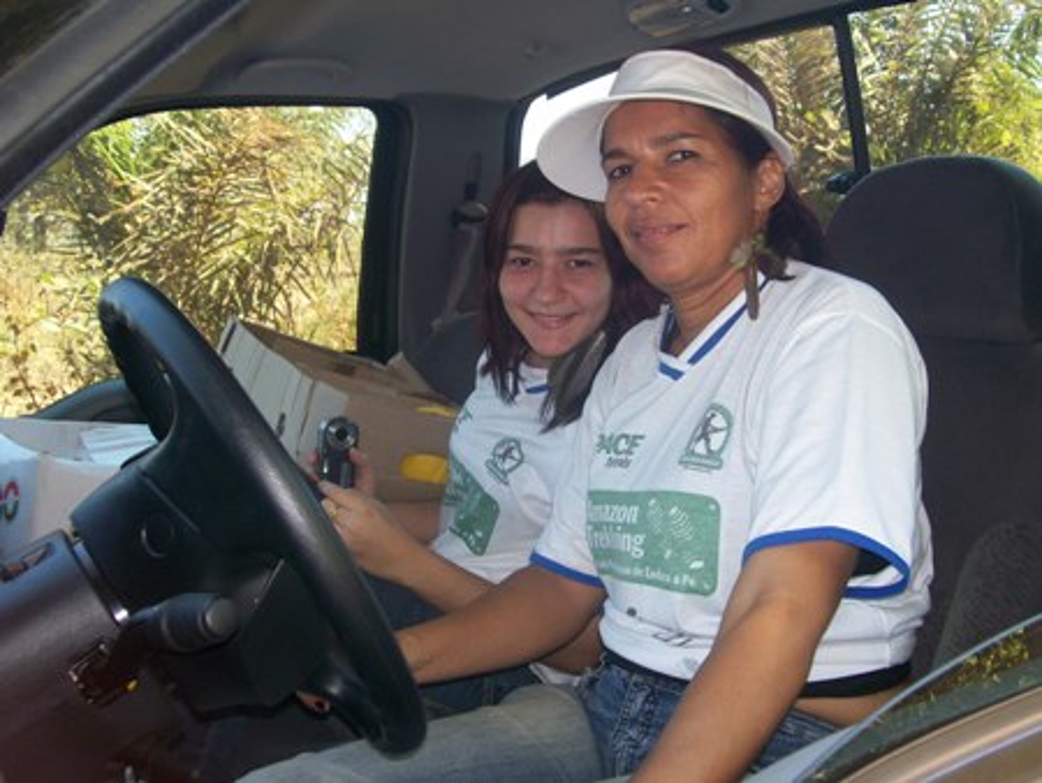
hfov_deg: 51.3
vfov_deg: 39.7
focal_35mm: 36
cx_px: 521
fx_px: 1084
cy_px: 392
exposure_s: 1/64
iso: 80
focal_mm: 6
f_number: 2.7
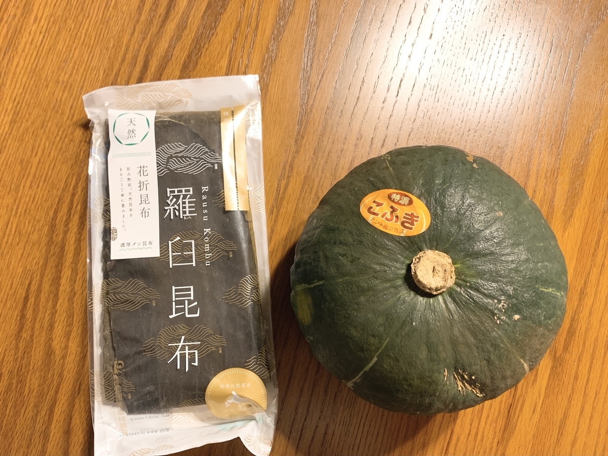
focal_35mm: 26
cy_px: 228
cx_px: 304
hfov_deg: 67.3
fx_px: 457
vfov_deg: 53.1
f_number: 1.8
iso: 250
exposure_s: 1/50
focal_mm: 4.25
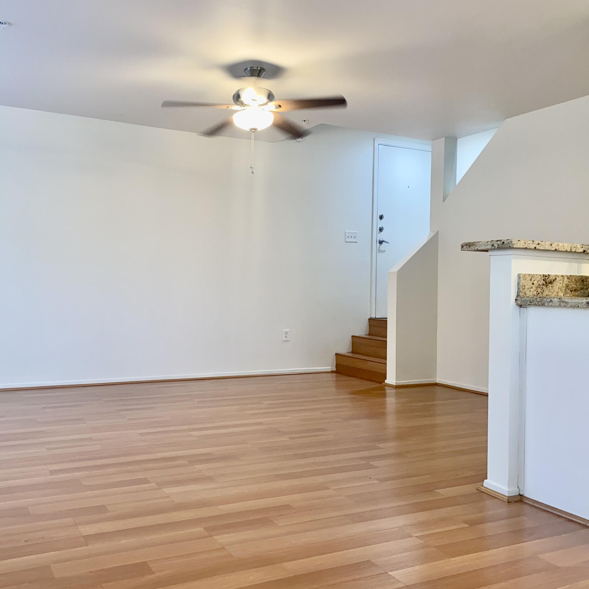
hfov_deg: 52.1
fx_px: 597
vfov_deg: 52.5
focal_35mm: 31
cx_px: 228
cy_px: 291
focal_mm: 4.25
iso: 40
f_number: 1.8
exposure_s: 1/30
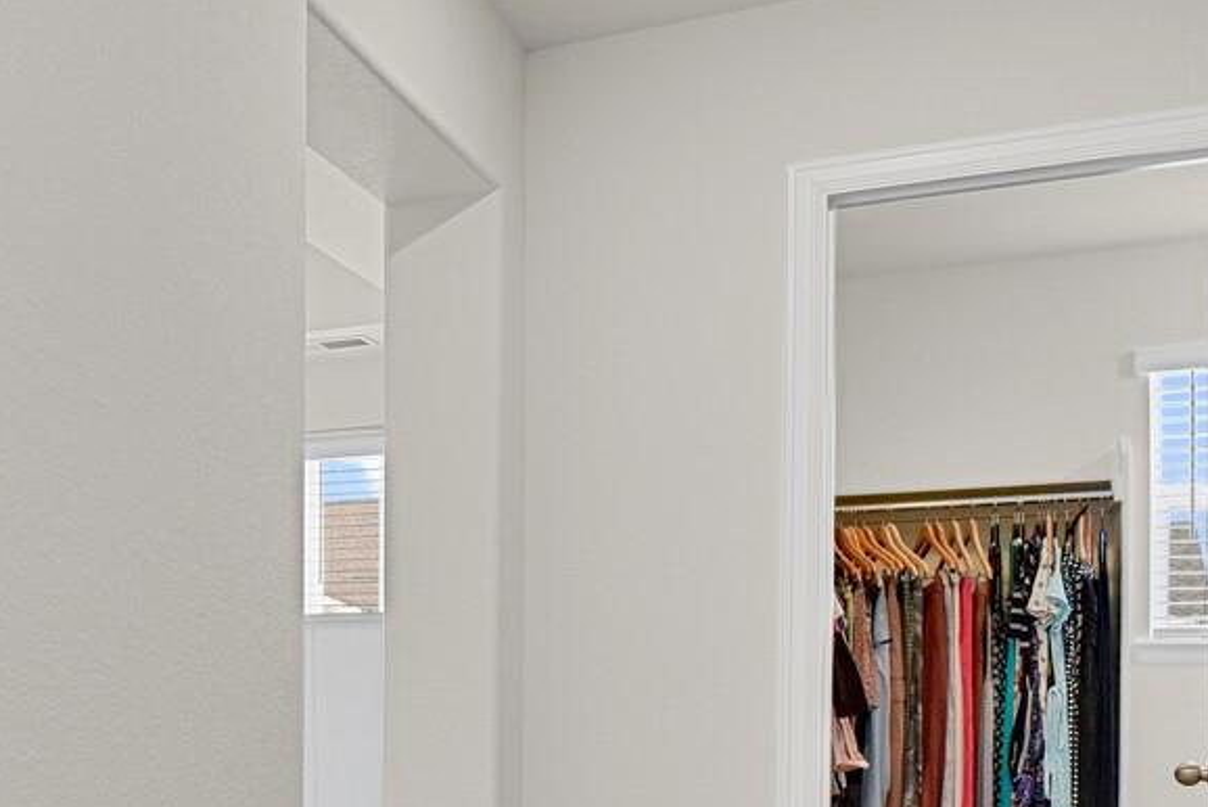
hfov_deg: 35.2
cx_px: -158
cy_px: 707
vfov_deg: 27.8
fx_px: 1578
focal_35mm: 47
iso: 7200
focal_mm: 17
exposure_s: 1/20
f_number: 8
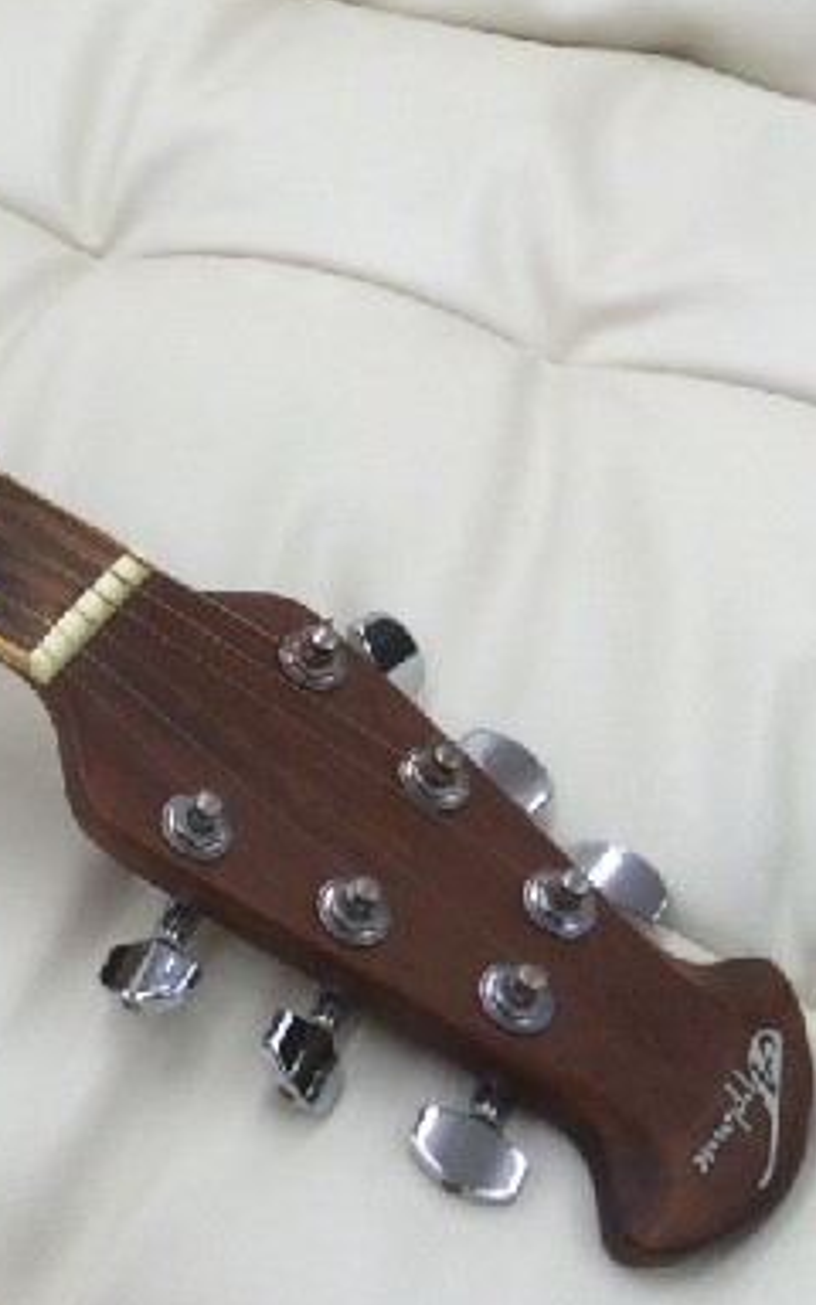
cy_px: 260
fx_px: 2562
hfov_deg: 15.8
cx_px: -585
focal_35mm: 72
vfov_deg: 28.0
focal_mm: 4.15
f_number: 2.2
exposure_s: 1/60
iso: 40
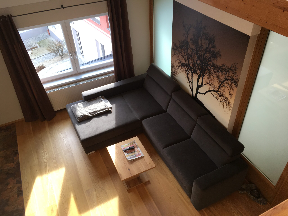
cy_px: 108
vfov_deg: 48.2
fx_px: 241
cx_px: 144
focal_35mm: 29
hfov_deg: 61.7
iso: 25
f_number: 2.2
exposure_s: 1/50
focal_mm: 4.15
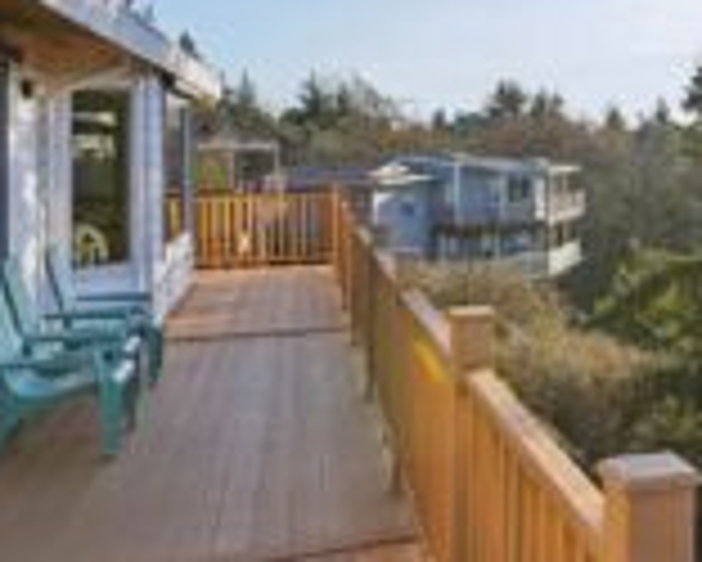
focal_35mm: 41
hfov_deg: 39.5
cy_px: 119
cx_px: 702
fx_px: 852
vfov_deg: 35.4
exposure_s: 1/125
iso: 100
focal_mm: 17
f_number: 8
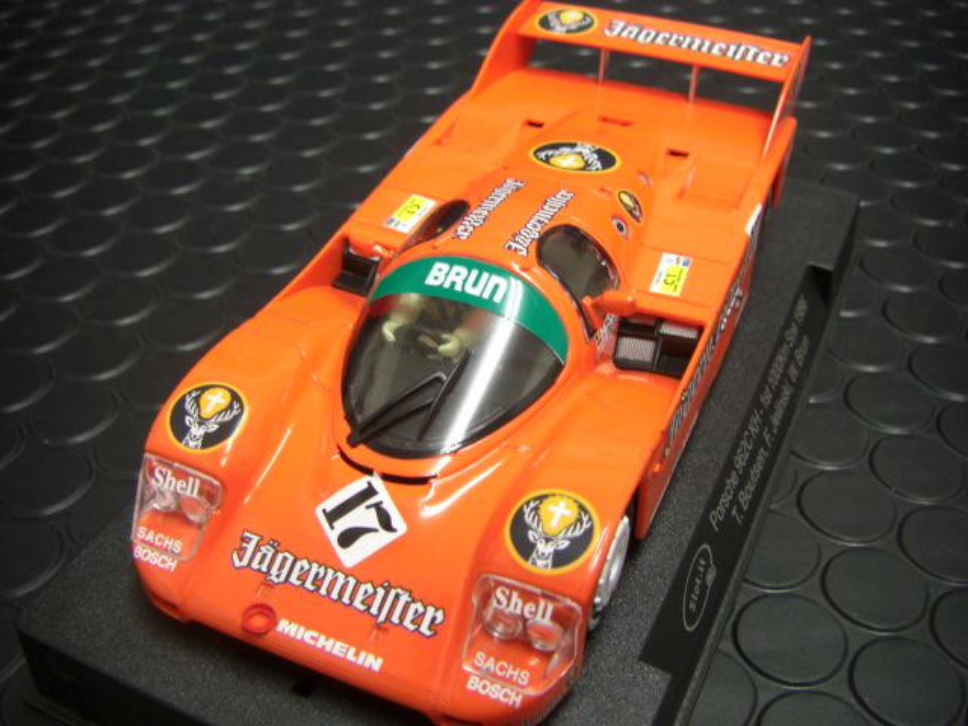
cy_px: 363
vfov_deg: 37.7
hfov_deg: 49.0
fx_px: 1063
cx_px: 484
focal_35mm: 38
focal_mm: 6.3
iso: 200
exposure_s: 1/20
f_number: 3.4
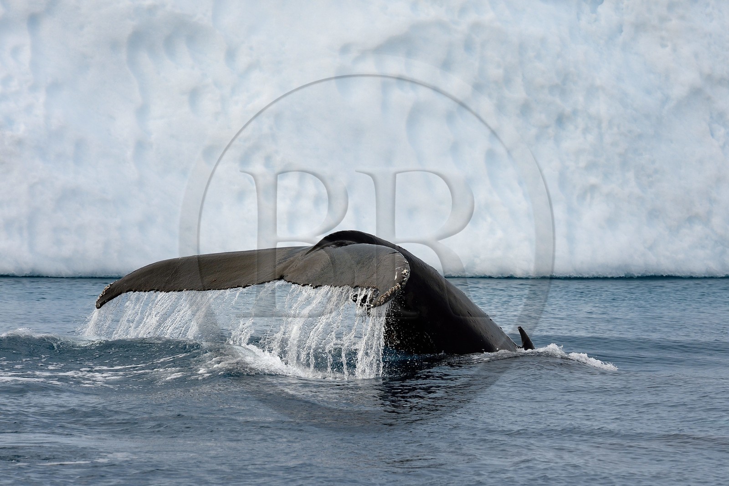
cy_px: 243
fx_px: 5668
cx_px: 364
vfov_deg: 4.9
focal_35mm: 280
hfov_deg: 7.4
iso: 400
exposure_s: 1/640
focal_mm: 280
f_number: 9
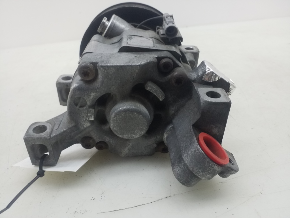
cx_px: 145
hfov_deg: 65.3
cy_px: 109
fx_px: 226
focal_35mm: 27
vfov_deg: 51.4
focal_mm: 3.6
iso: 160
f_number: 1.9
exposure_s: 1/50
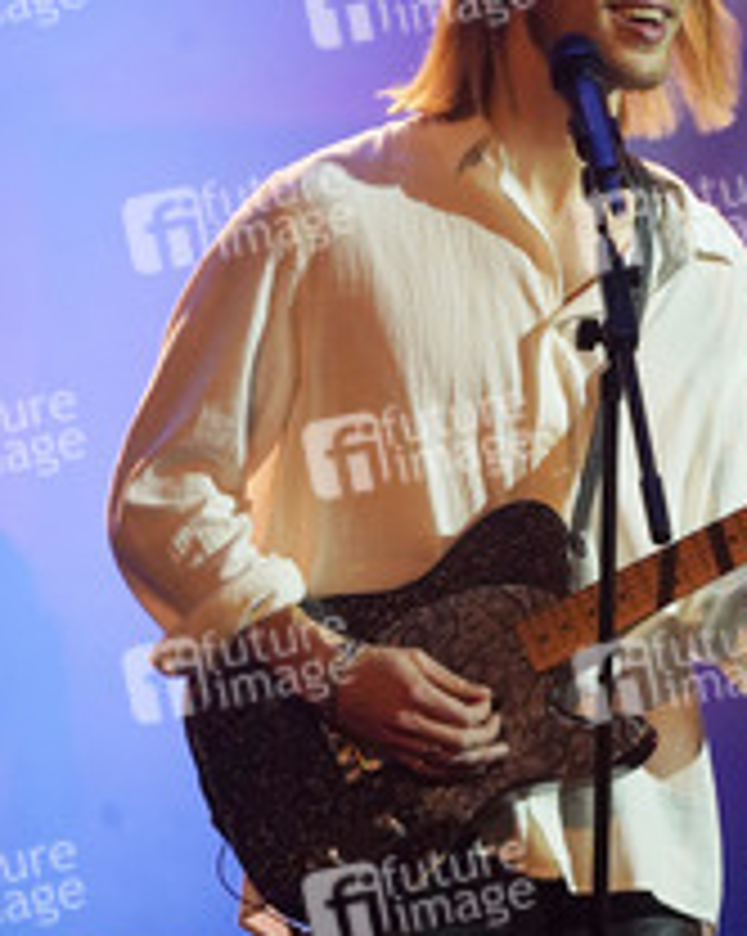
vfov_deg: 1.9
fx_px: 28147
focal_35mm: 1017
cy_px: 333
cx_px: 749
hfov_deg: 1.5
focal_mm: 500
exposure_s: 1/160
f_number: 6.3
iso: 6400
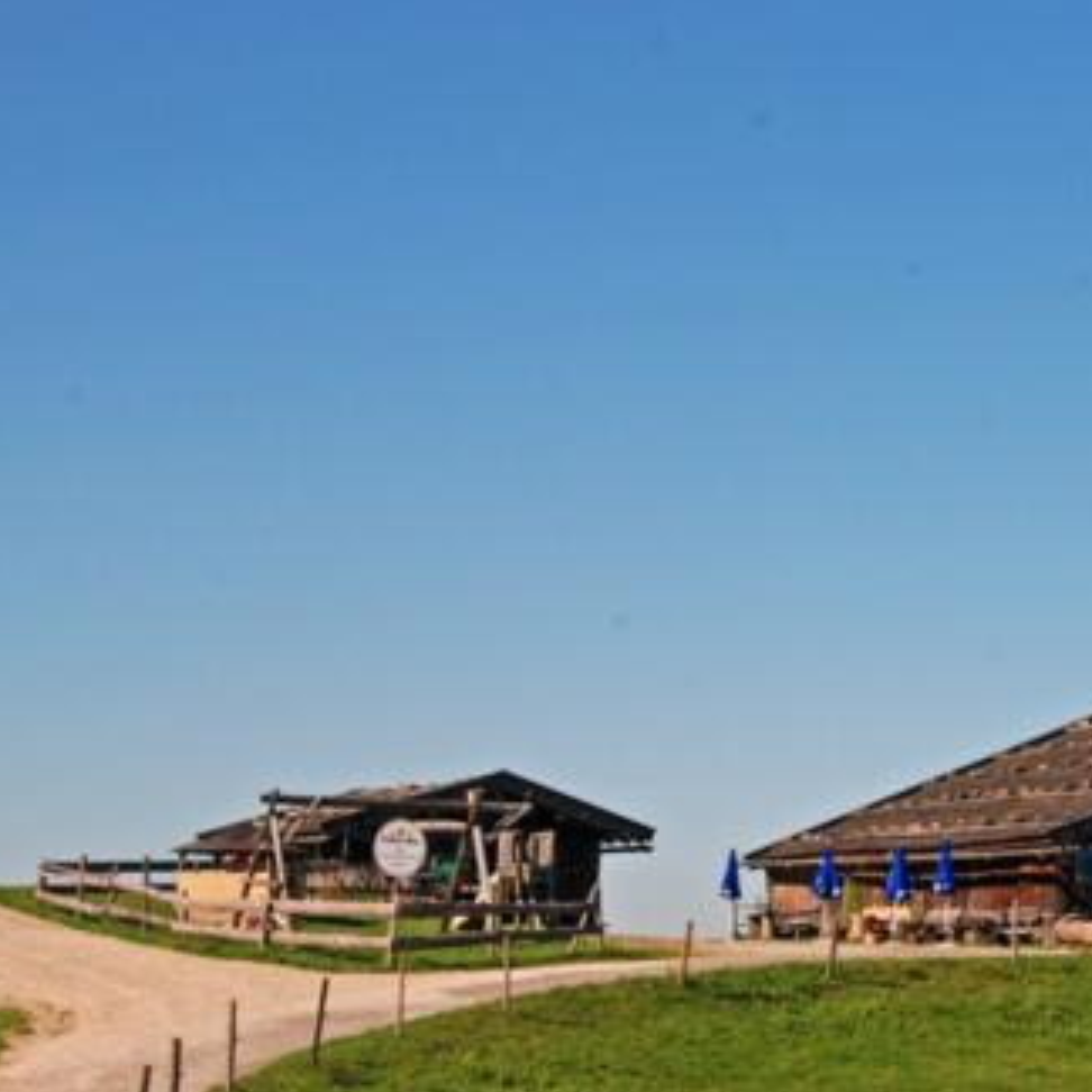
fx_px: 4069
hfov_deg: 15.1
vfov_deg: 15.3
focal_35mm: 114
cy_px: 674
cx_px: 984
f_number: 11
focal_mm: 44
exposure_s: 1/125
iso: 125
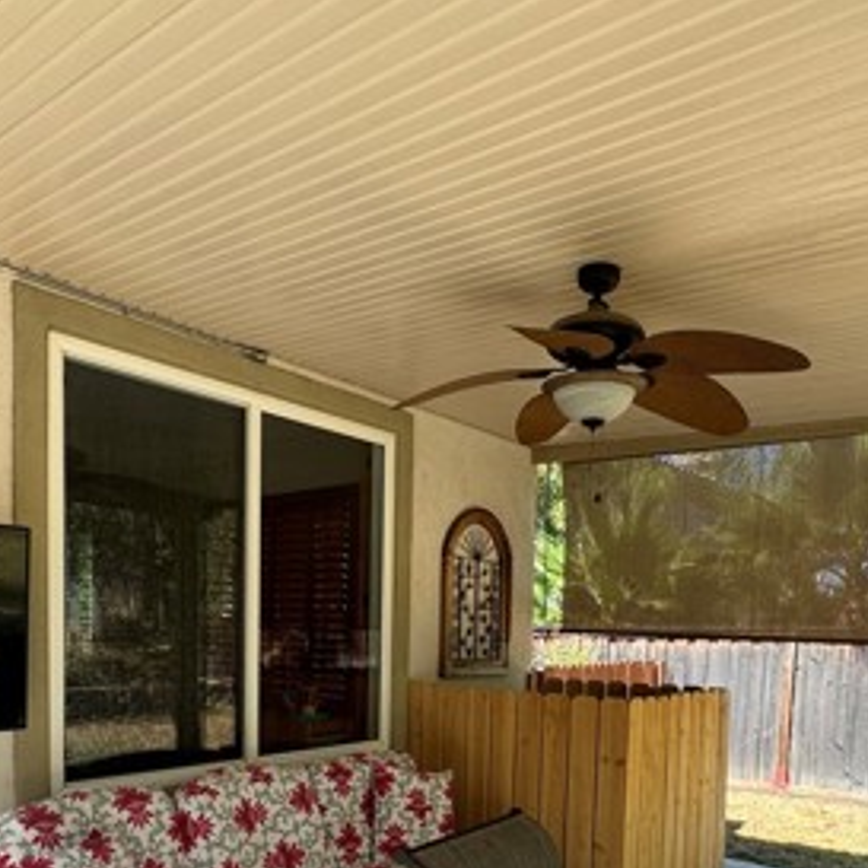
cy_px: 677
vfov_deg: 52.5
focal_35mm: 29
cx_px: 436
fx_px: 823
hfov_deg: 55.6
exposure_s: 1/175
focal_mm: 2.22
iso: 40
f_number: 2.2
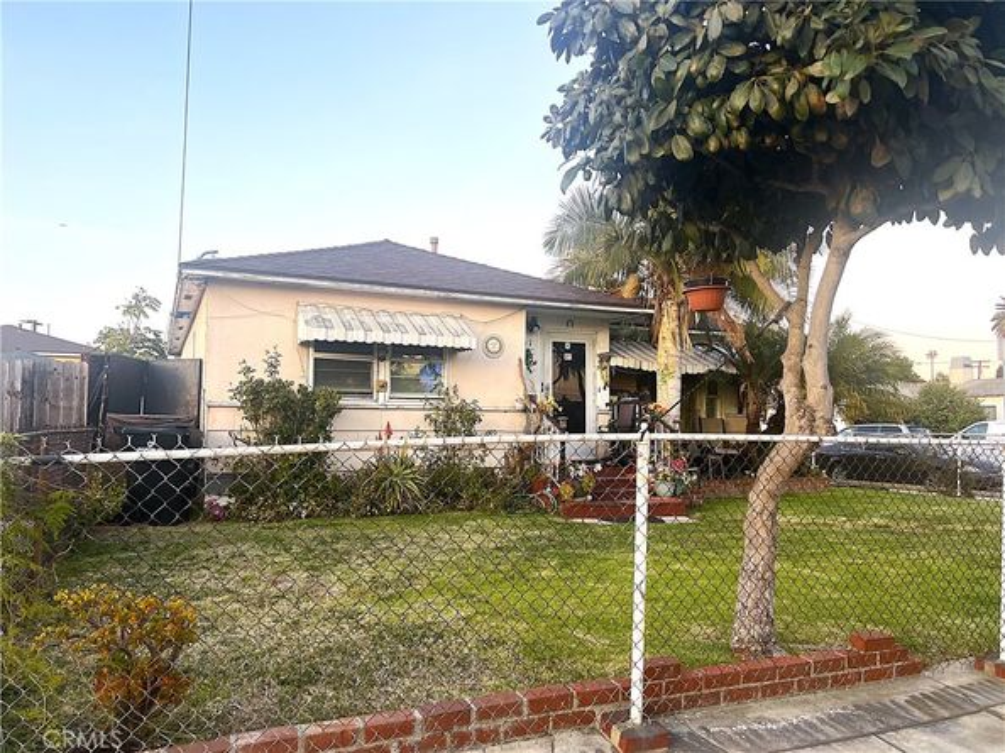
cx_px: 502
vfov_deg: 53.0
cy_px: 376
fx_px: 755
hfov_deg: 67.3
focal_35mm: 26
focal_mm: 5.7
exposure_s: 1/121
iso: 50
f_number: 1.5
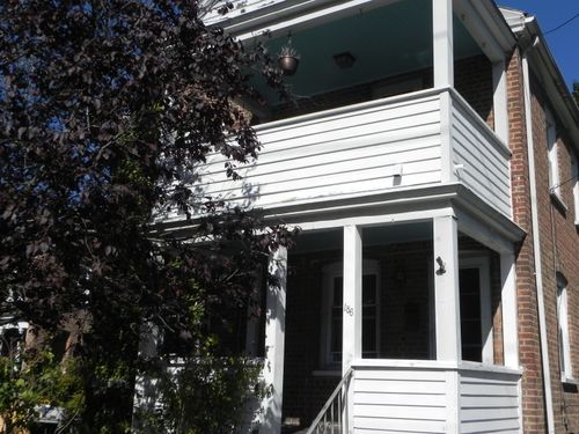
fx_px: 619
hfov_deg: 50.1
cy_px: 217
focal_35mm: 37
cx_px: 290
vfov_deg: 38.7
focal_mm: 6.6
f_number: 8
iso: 160
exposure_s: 1/654
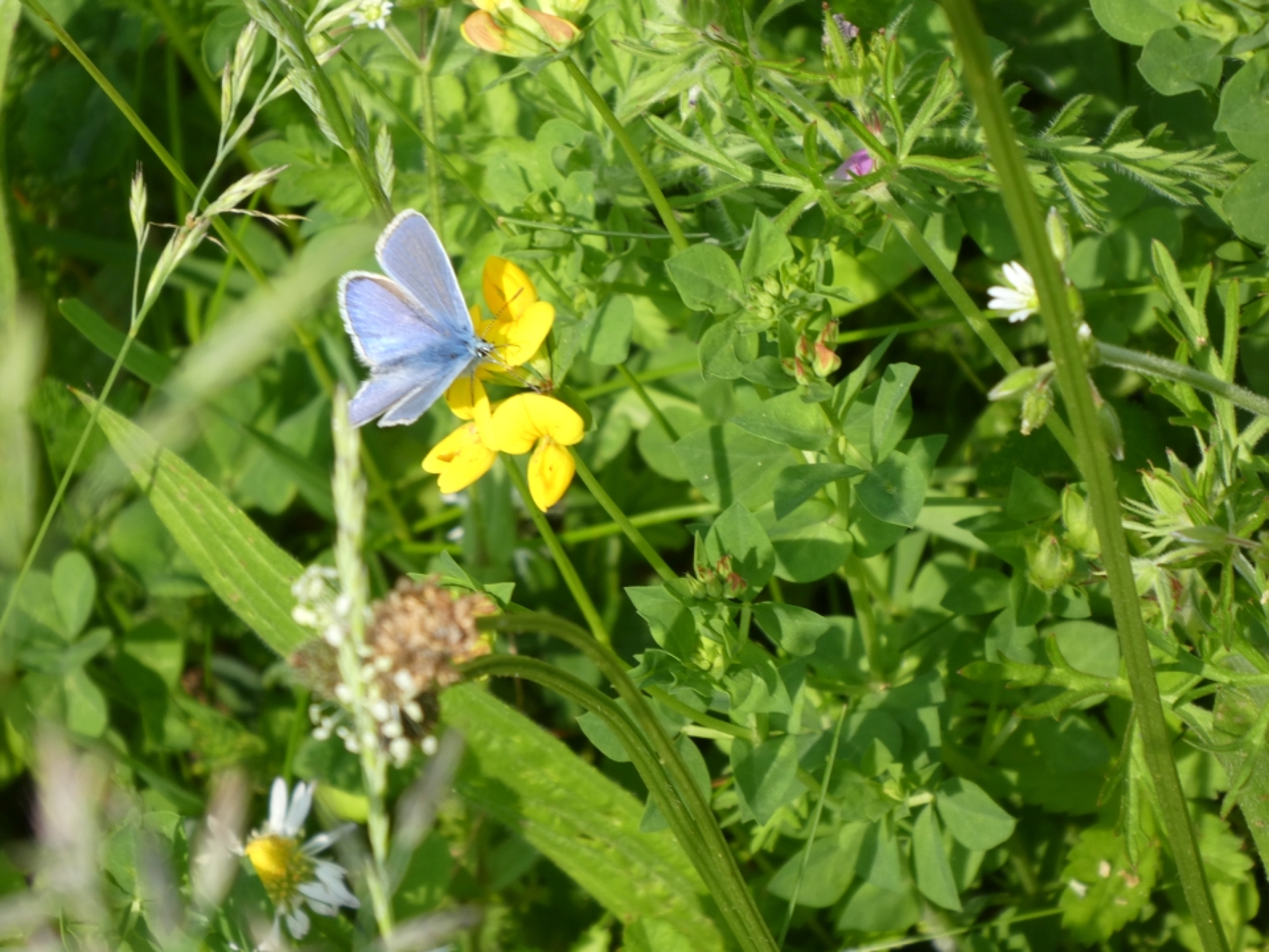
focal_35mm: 231
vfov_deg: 6.4
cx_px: 634
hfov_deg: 8.6
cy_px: 476
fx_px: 8468
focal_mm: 41.4
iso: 80
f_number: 5.6
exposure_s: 1/200
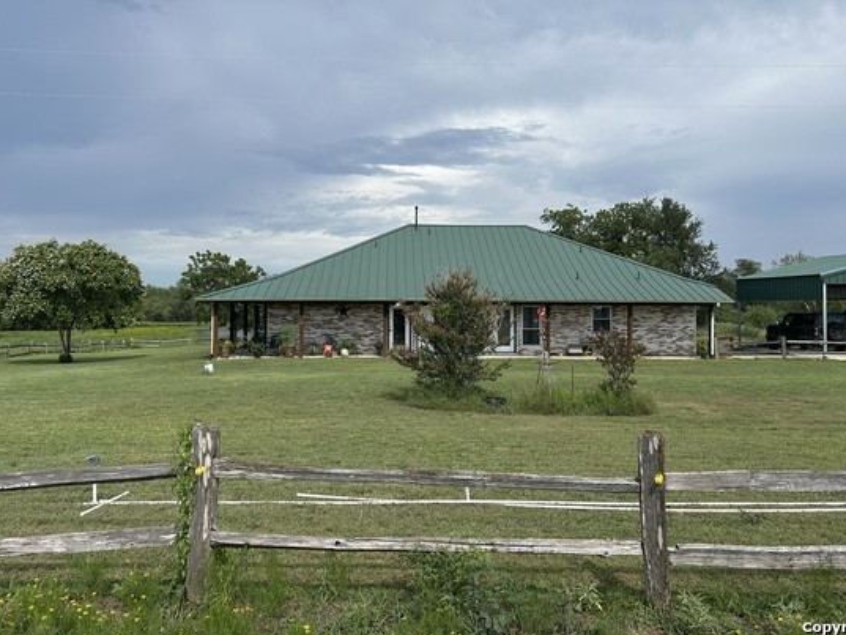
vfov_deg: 45.4
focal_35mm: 31
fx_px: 758
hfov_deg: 58.3
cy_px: 277
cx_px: 424
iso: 50
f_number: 1.5
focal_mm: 5.7
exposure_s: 1/3356
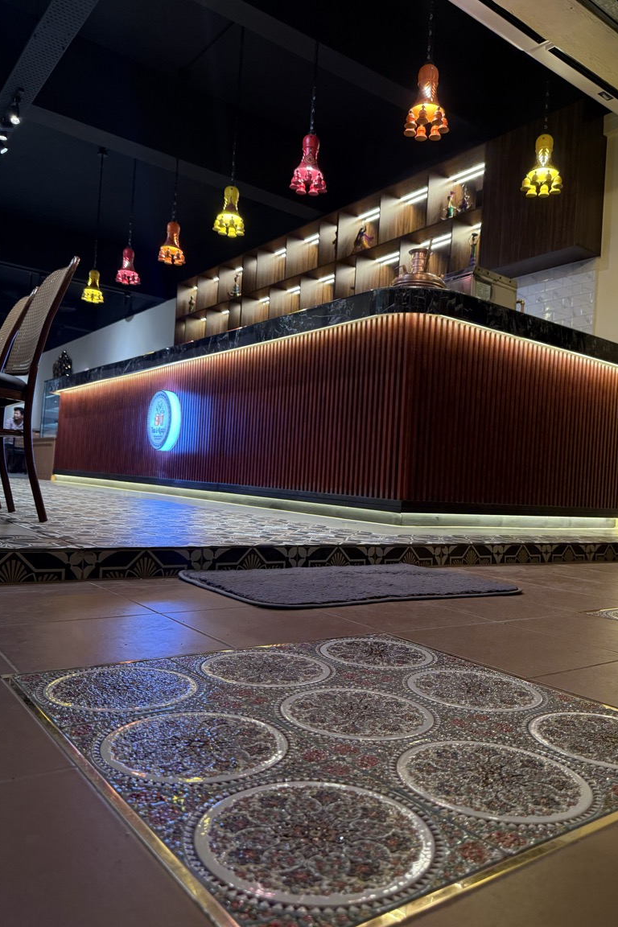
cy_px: 470
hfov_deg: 49.4
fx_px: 669
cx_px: 356
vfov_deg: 69.4
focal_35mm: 26
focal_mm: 6.76
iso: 200
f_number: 1.78
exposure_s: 1/50
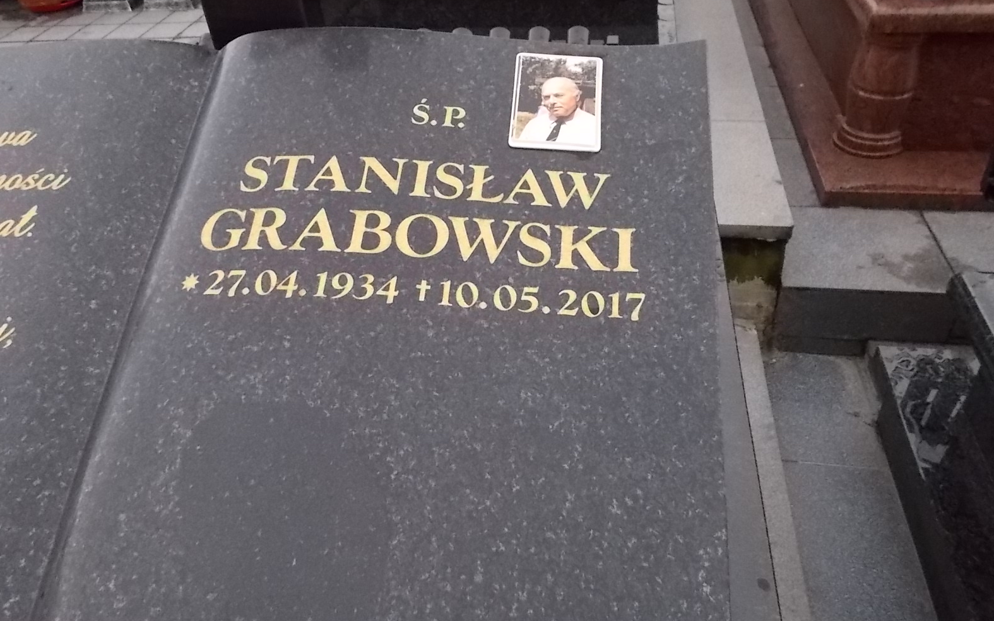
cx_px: 499
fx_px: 758
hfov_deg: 66.5
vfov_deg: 44.4
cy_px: 268
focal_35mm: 28
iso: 400
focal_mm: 4.6
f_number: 3.2
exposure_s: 1/500
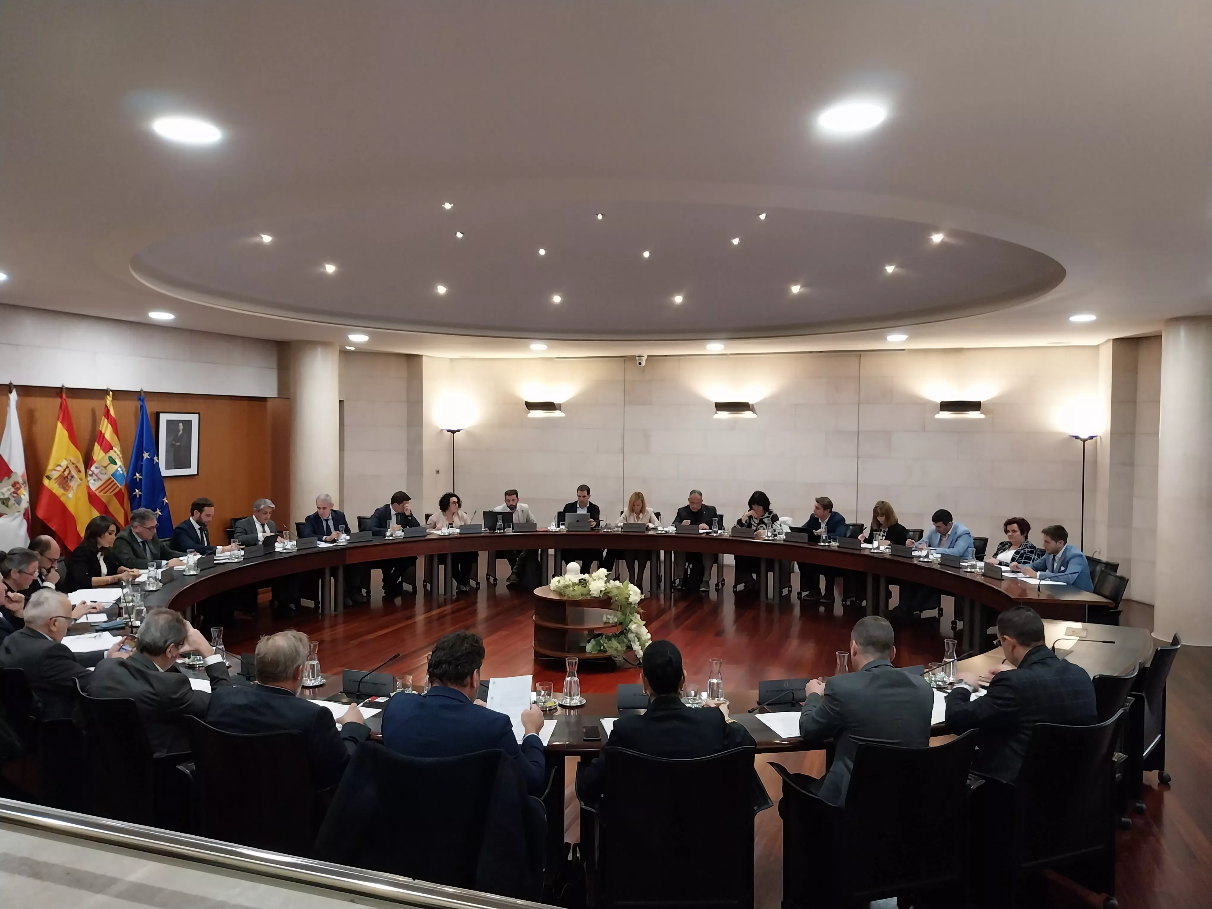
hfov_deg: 67.3
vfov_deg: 53.1
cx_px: 606
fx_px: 910
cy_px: 454
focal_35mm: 26
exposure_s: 1/50
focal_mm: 4
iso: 250
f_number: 1.8
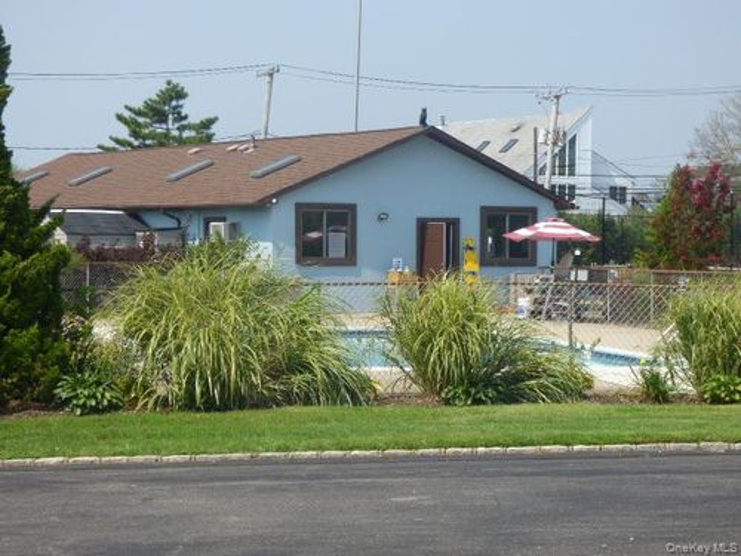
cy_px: 278
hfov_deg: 19.3
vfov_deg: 14.5
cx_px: 370
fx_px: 2183
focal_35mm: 102
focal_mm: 17.01
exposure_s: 1/500
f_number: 4.8
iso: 100
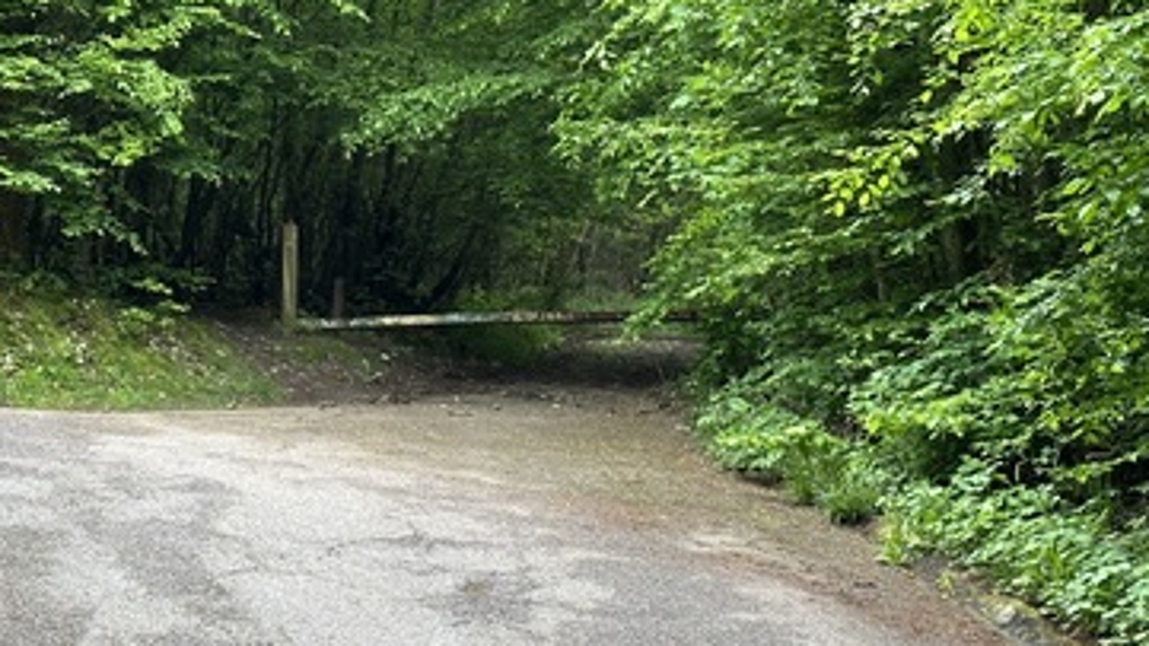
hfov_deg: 24.4
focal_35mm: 87
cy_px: 344
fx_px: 2650
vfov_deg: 13.9
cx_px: 449
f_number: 1.78
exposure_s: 1/121
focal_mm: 6.86
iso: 64
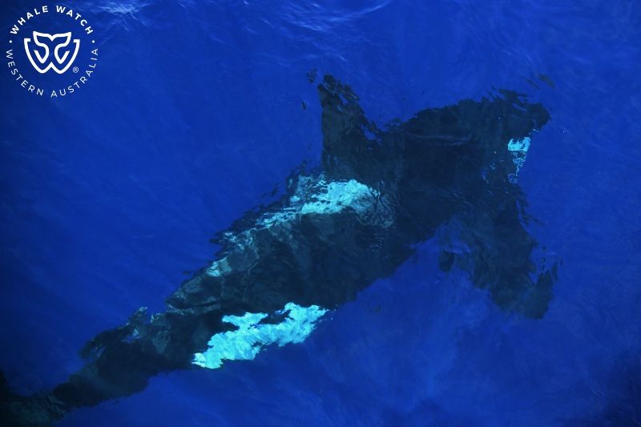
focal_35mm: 60
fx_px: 1068
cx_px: 320
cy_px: 214
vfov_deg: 22.6
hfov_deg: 33.4
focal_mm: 60
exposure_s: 1/8000
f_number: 5
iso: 4000
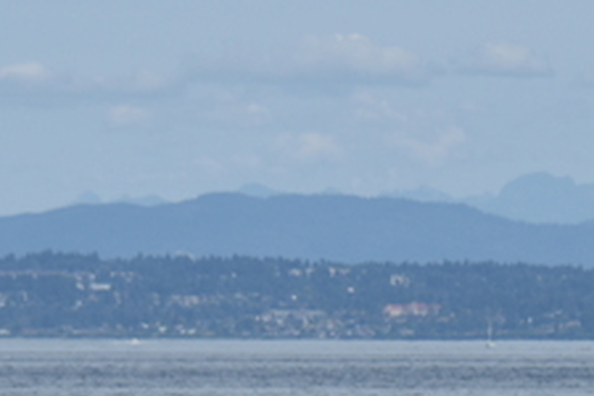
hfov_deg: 3.1
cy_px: 673
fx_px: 10873
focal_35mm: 659
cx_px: 494
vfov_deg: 2.1
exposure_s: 1/400
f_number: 10
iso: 100
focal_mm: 116
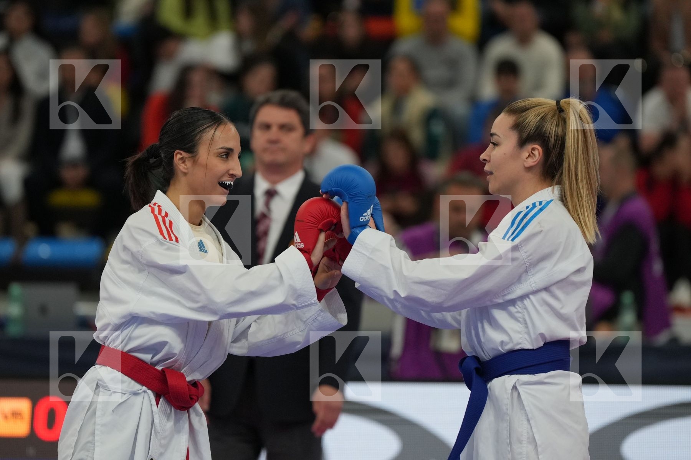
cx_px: 346
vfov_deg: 4.6
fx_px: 5758
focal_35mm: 300
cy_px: 230
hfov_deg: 6.9
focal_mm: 200
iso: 1600
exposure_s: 1/1000
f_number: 2.8
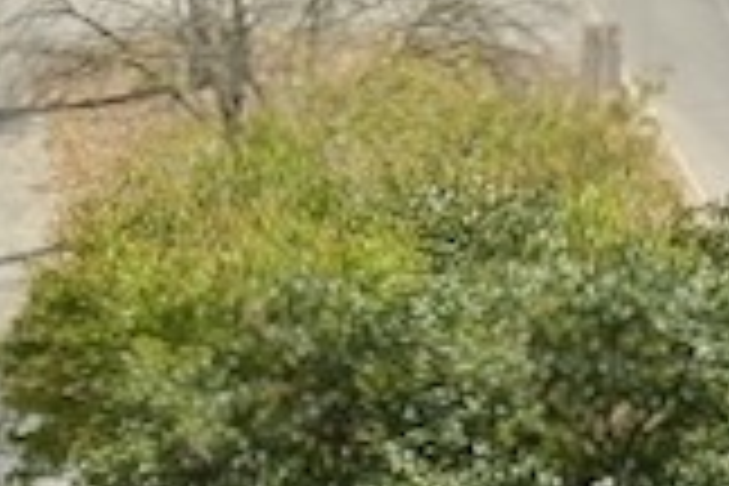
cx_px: 770
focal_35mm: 263
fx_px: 5325
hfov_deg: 7.8
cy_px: 171
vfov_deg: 5.2
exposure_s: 1/640
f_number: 3.1
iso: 100
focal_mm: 5.45
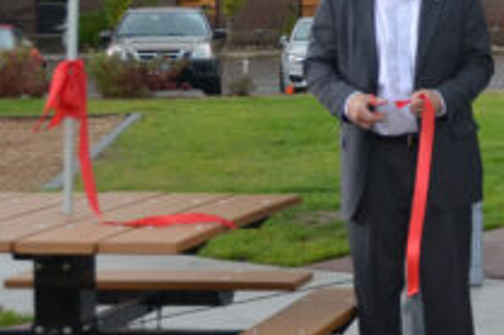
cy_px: 52
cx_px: 793
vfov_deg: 11.3
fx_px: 1693
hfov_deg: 15.4
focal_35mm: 121
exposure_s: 1/80
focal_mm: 22
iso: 400
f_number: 3.8
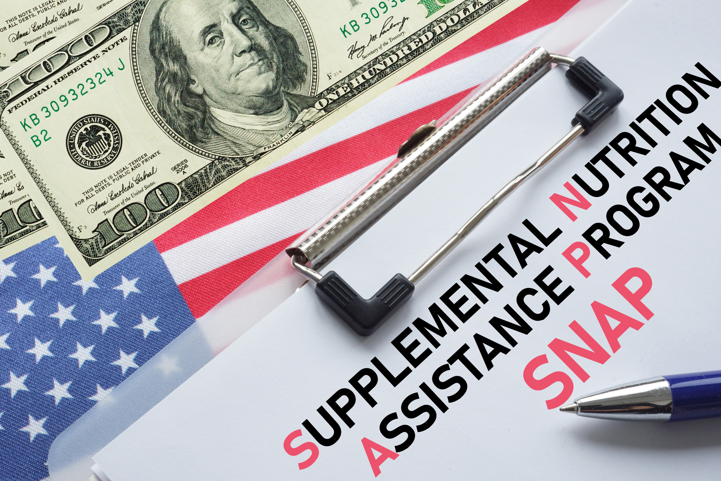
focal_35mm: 45
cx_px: 360
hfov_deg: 43.6
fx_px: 901
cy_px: 240
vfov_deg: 29.9
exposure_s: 1/5
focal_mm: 30
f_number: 20
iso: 200
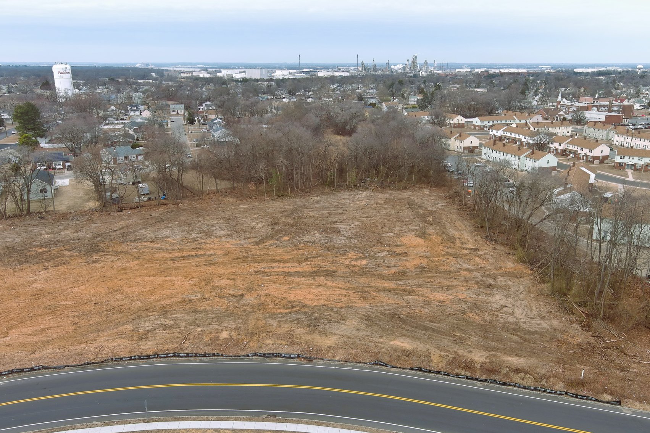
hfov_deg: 63.7
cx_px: 325
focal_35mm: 29
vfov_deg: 45.0
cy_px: 216
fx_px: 524
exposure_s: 1/500
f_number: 2.8
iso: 100
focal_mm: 10.57
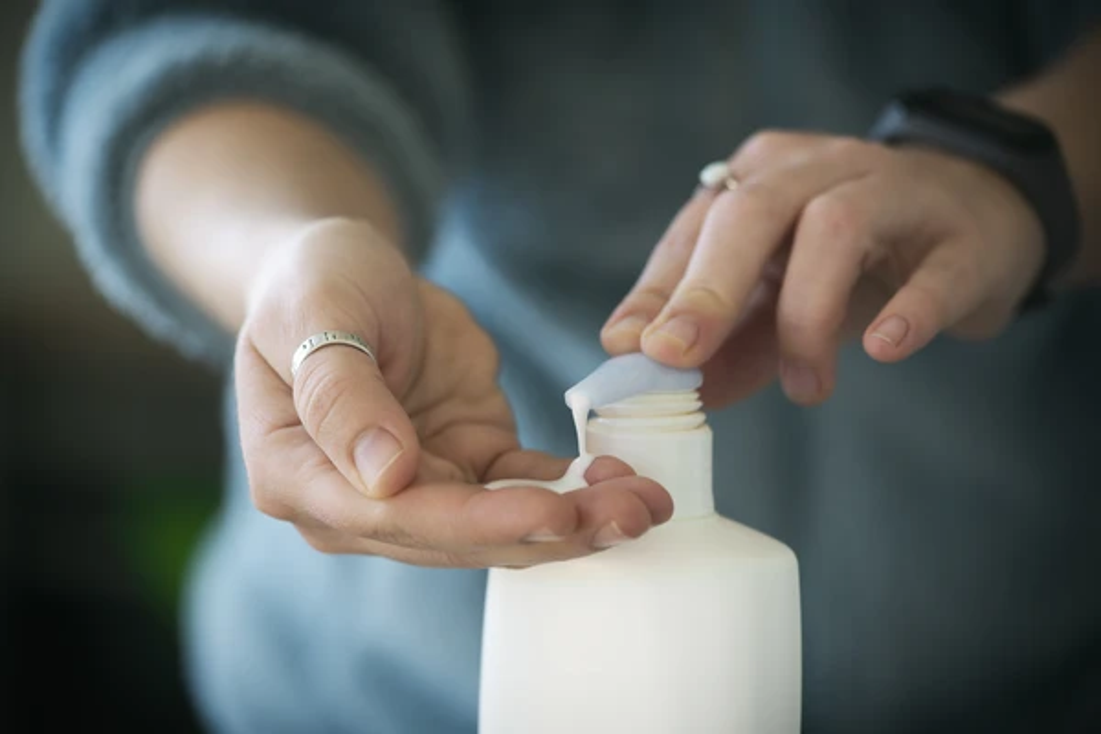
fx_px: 3211
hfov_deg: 19.5
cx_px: 550
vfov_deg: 13.0
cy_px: 367
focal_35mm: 105
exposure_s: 1/100
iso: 500
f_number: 5
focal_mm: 105
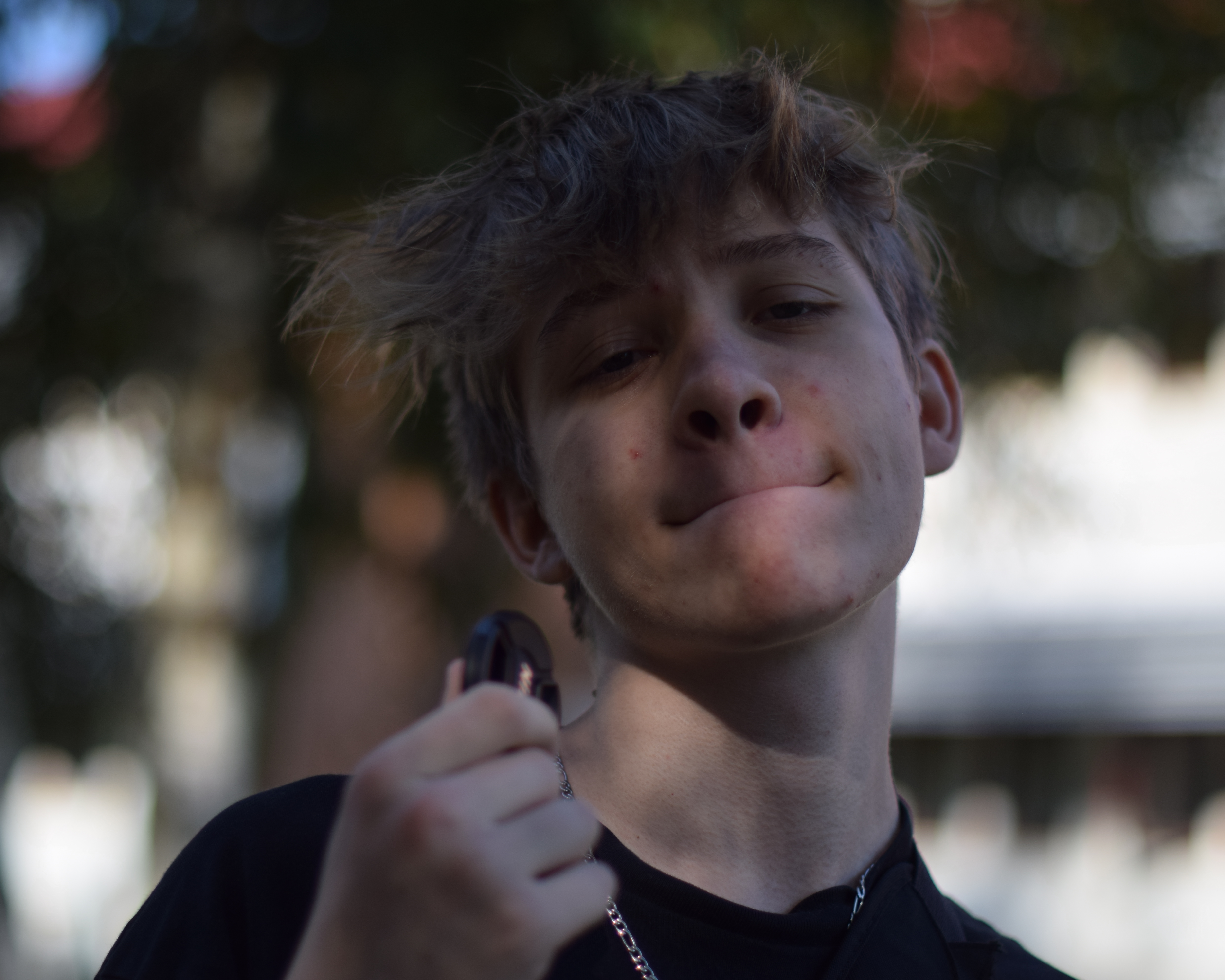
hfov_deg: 22.5
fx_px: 3082
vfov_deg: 18.1
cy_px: 490
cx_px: 527
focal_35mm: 85
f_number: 1.4
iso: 100
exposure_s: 1/4000
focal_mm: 50
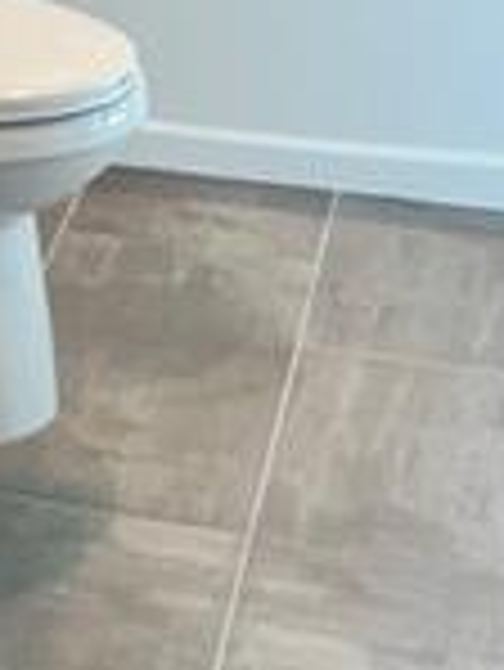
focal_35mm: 134
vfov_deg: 13.9
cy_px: -306
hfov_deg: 10.5
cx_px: -378
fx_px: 2598
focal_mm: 5.7
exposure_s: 1/120
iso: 100
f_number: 1.5
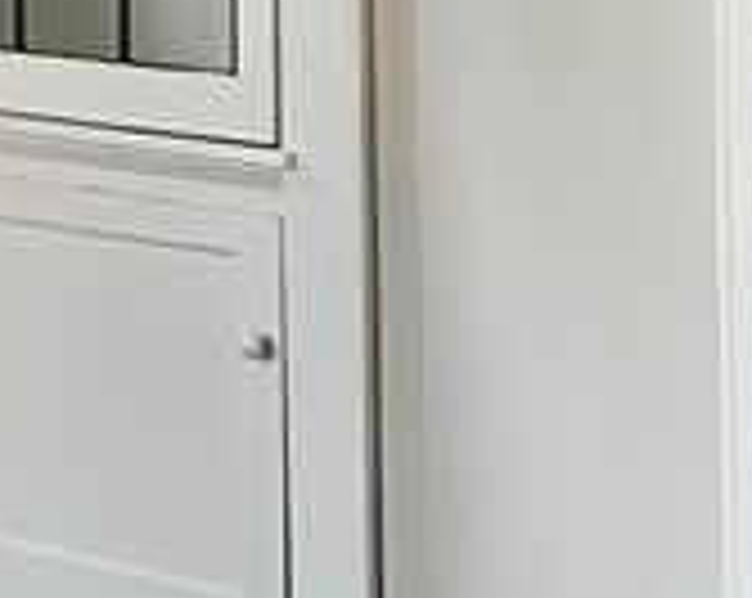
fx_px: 3466
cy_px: -360
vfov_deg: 9.5
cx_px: -838
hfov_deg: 11.1
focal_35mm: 156
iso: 200
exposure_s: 1/60
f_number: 1.5
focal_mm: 5.7
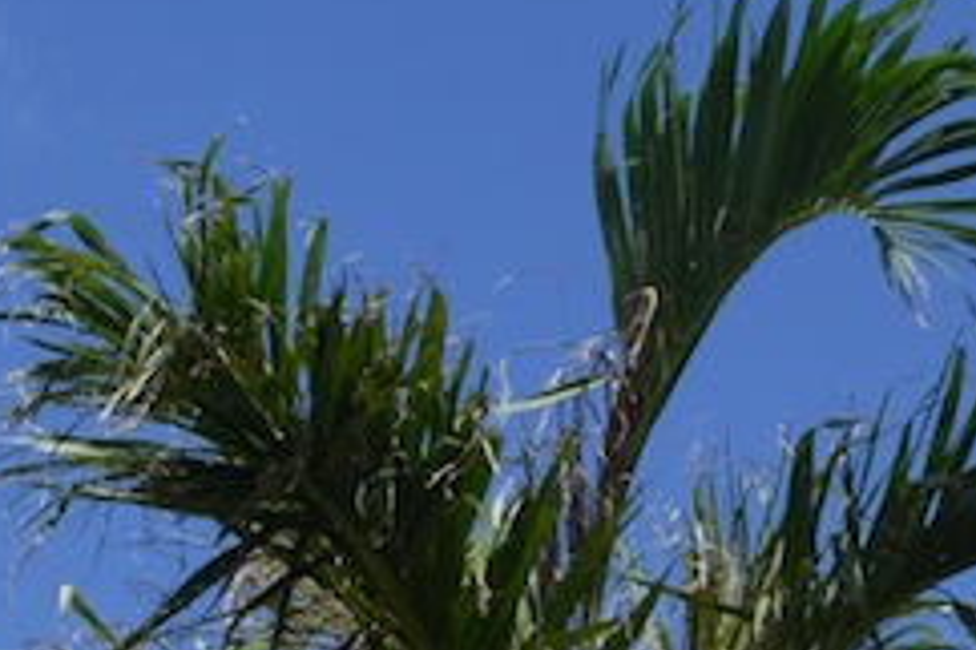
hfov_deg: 12.1
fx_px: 4172
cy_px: 1524
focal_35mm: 154
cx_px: -863
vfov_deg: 8.2
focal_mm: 31
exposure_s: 1/320
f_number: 18
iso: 400
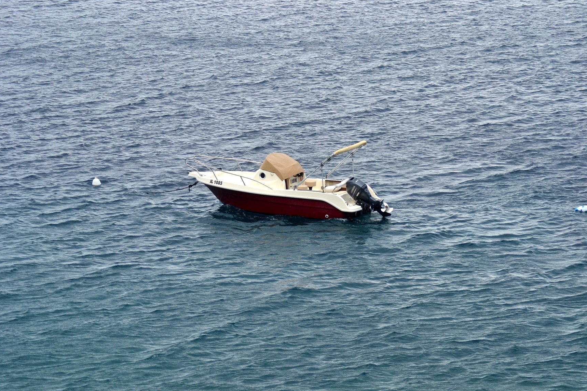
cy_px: 196
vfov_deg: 8.3
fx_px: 2706
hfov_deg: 12.4
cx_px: 292
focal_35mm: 166
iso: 250
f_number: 5.6
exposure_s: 1/500
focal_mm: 110
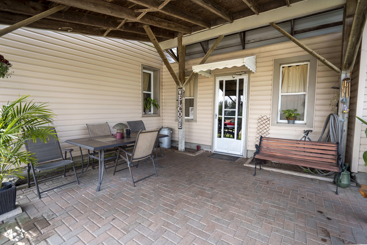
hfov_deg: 96.7
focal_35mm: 16
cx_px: 184
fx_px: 163
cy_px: 122
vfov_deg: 73.7
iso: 100
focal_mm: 16
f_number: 4
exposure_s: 1/320
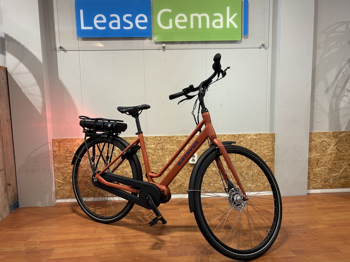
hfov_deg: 67.3
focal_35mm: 26
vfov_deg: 53.1
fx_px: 263
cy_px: 131
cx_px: 175
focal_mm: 5.7
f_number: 1.5
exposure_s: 1/50
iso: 125
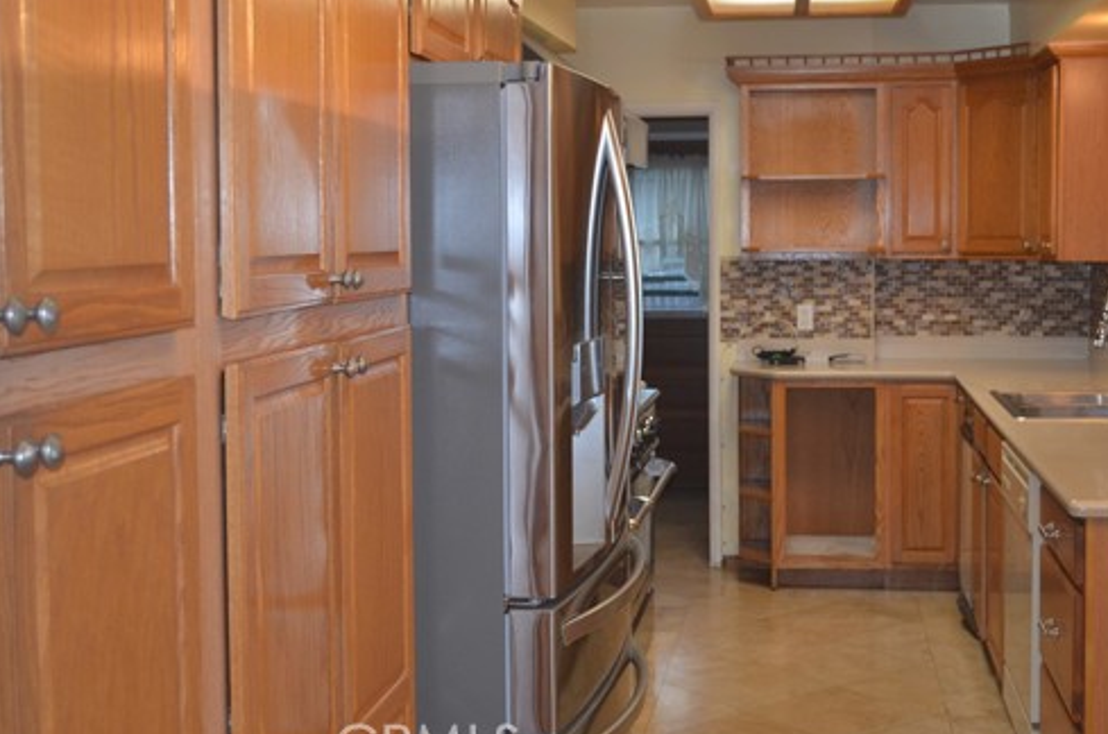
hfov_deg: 38.8
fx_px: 1567
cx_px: 648
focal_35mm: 51
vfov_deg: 26.3
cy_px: 297
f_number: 4.2
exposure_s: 1/60
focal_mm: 26
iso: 800
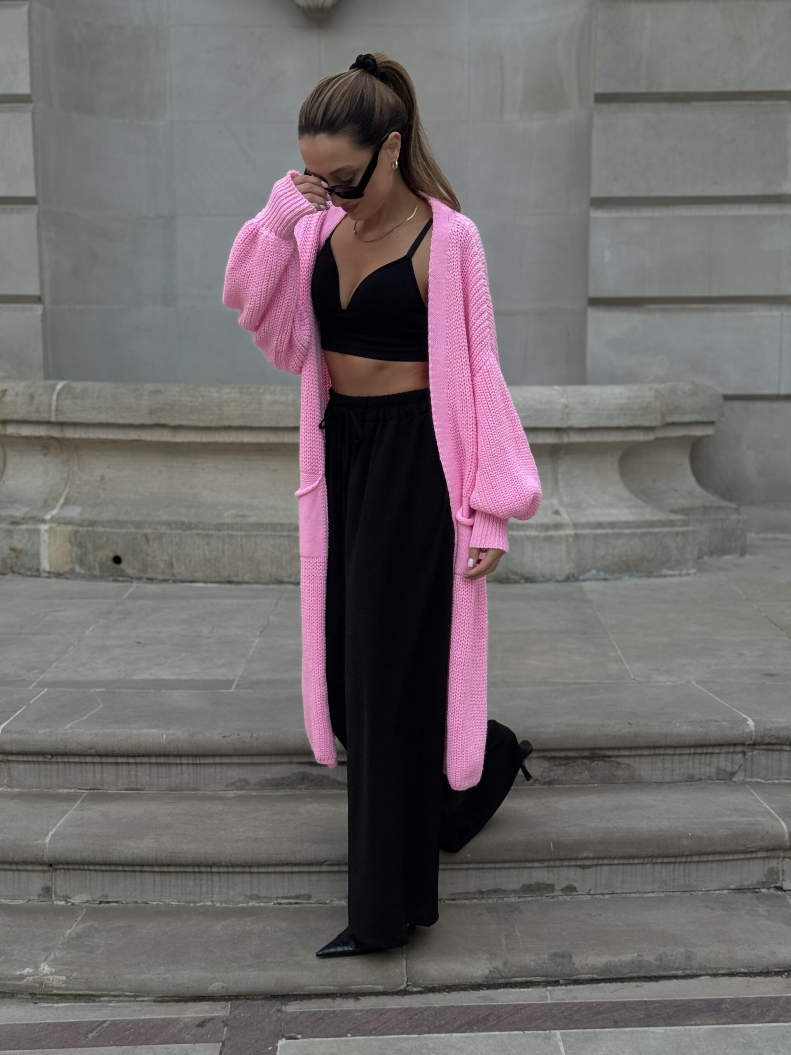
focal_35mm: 48
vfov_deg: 39.7
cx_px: 396
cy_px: 528
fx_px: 1462
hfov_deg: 30.3
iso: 64
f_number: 1.78
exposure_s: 1/130
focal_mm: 6.76
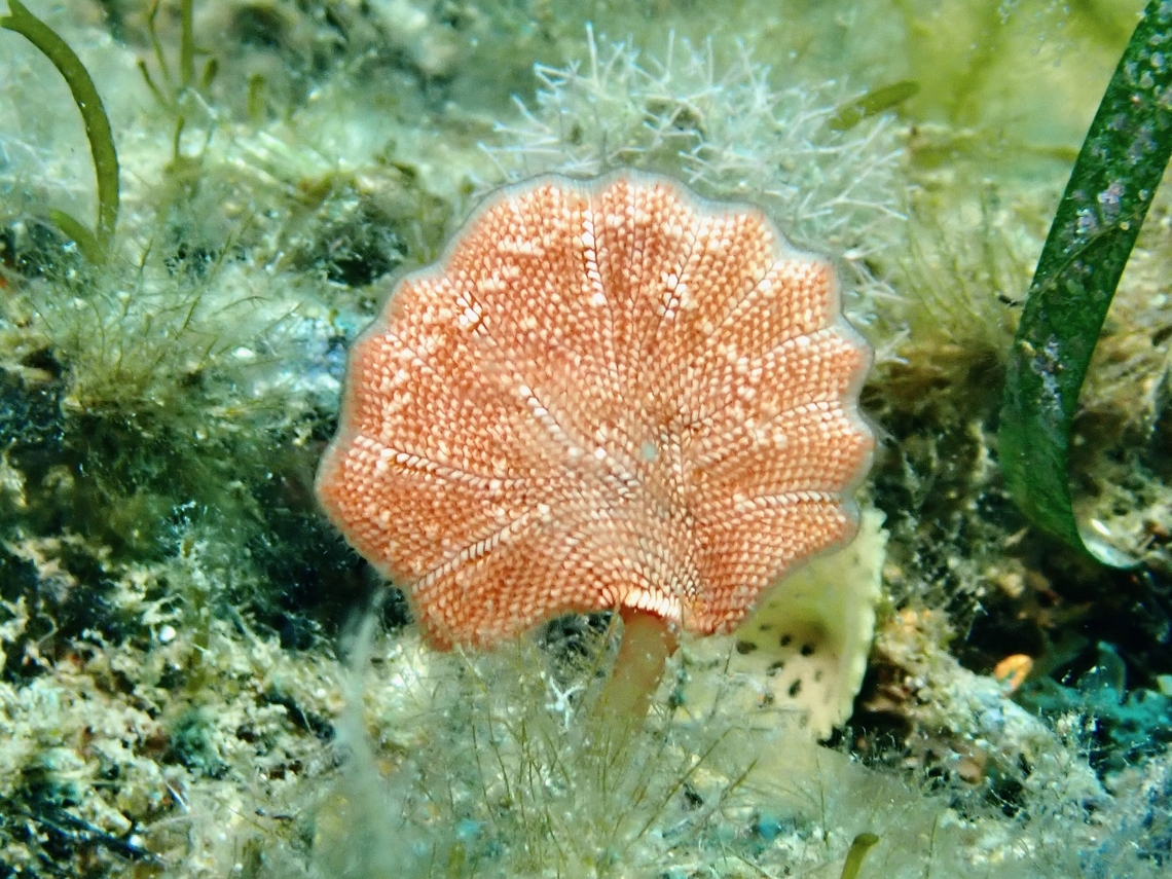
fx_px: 3386
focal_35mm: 100
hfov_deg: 19.6
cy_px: 440
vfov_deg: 14.8
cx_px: 586
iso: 250
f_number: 6.3
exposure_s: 1/200
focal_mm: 18
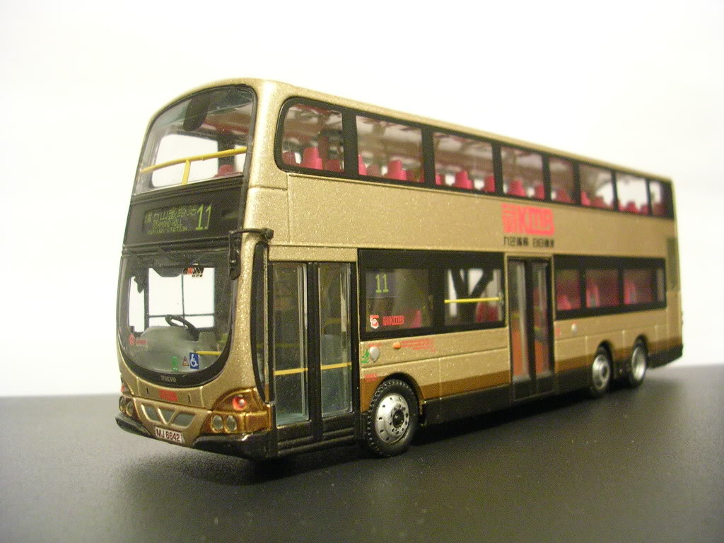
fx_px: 795
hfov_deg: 49.0
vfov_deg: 37.7
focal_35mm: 38
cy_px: 272
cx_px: 362
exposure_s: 1/1.4
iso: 200
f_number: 2.8
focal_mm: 5.8
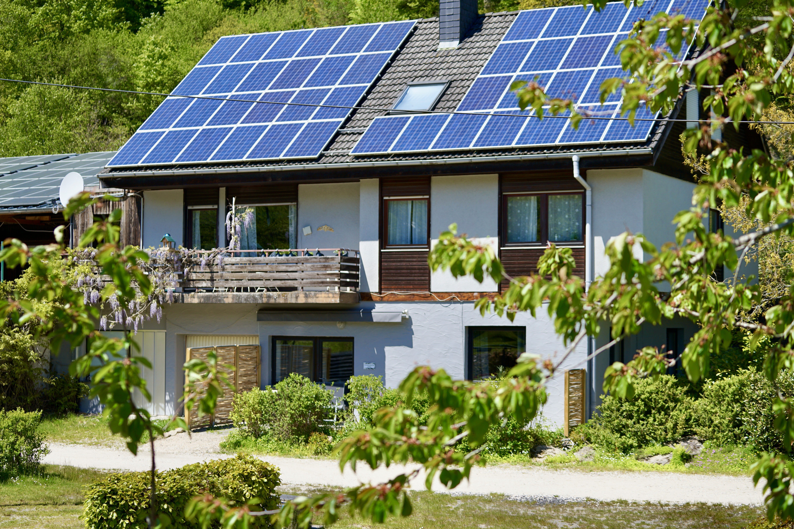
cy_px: 264
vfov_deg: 19.2
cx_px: 397
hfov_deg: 28.5
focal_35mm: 71
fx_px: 1566
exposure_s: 1/500
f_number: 4.5
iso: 100
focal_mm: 71
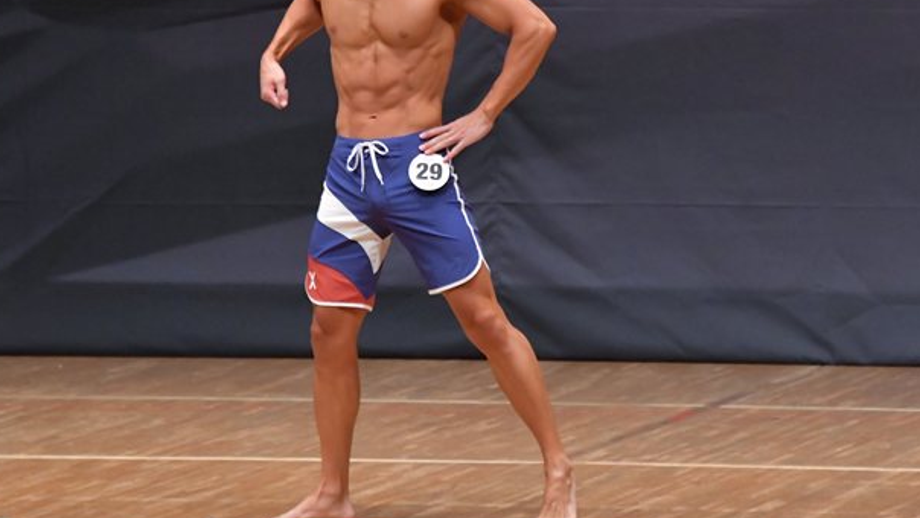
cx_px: 471
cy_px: 151
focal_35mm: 403
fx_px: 9833
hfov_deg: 5.4
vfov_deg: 3.0
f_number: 5.6
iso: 6400
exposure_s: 1/400
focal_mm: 200
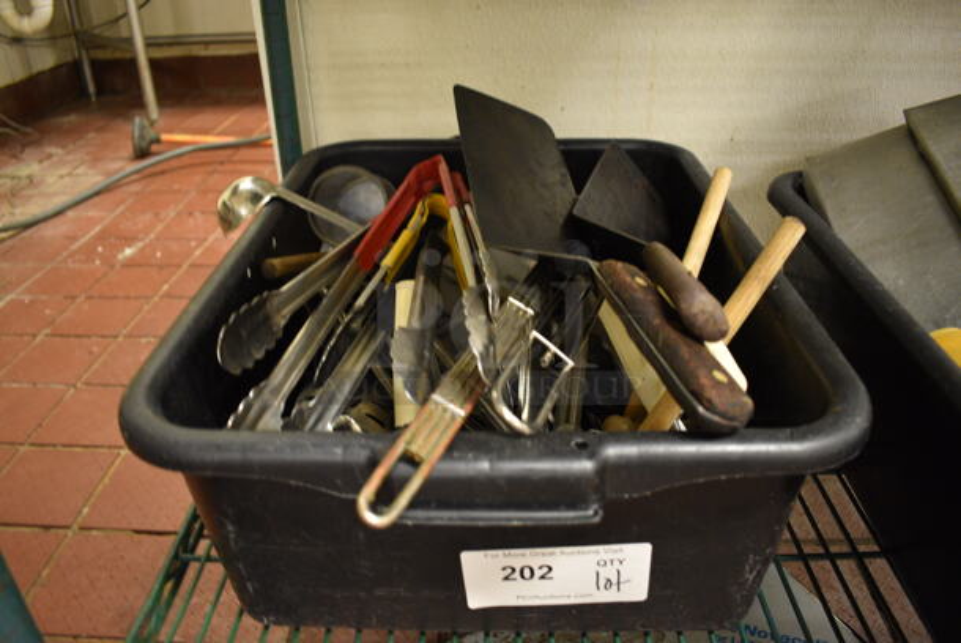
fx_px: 721
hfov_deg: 67.3
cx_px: 480
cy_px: 322
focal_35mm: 27
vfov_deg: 48.0
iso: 2000
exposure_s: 1/30
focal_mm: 18
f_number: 3.5
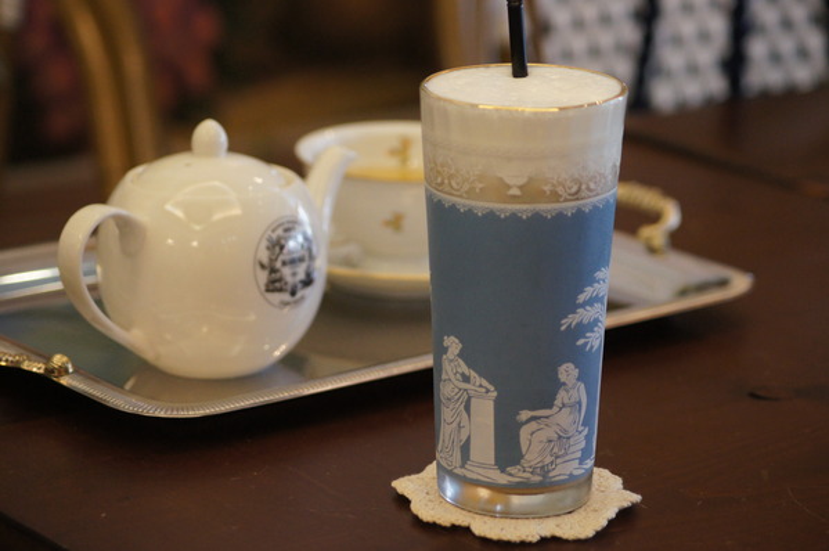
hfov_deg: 18.2
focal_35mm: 112
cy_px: 276
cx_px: 414
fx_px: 2588
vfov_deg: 12.2
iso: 1600
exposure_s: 1/60
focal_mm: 75
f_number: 4
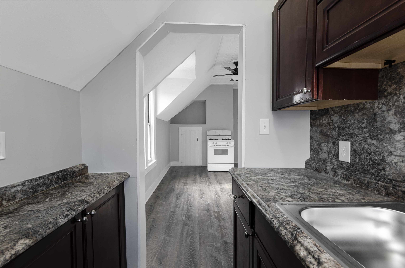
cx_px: 202
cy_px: 134
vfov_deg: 77.1
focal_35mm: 15
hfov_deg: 100.5
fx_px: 168
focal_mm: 10
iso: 320
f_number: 10
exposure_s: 1/10
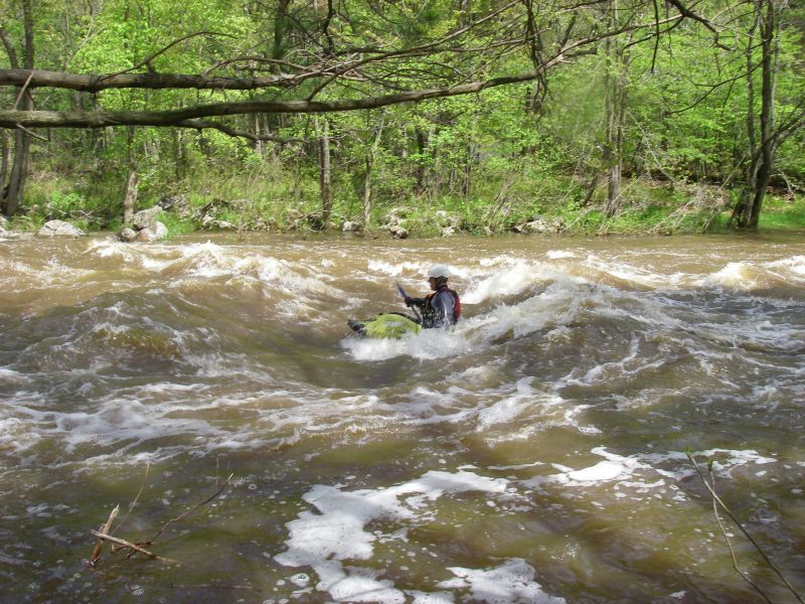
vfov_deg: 37.7
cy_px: 302
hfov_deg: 49.0
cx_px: 402
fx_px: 884
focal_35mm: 38
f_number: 6.6
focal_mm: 6.3
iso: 64
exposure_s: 1/100
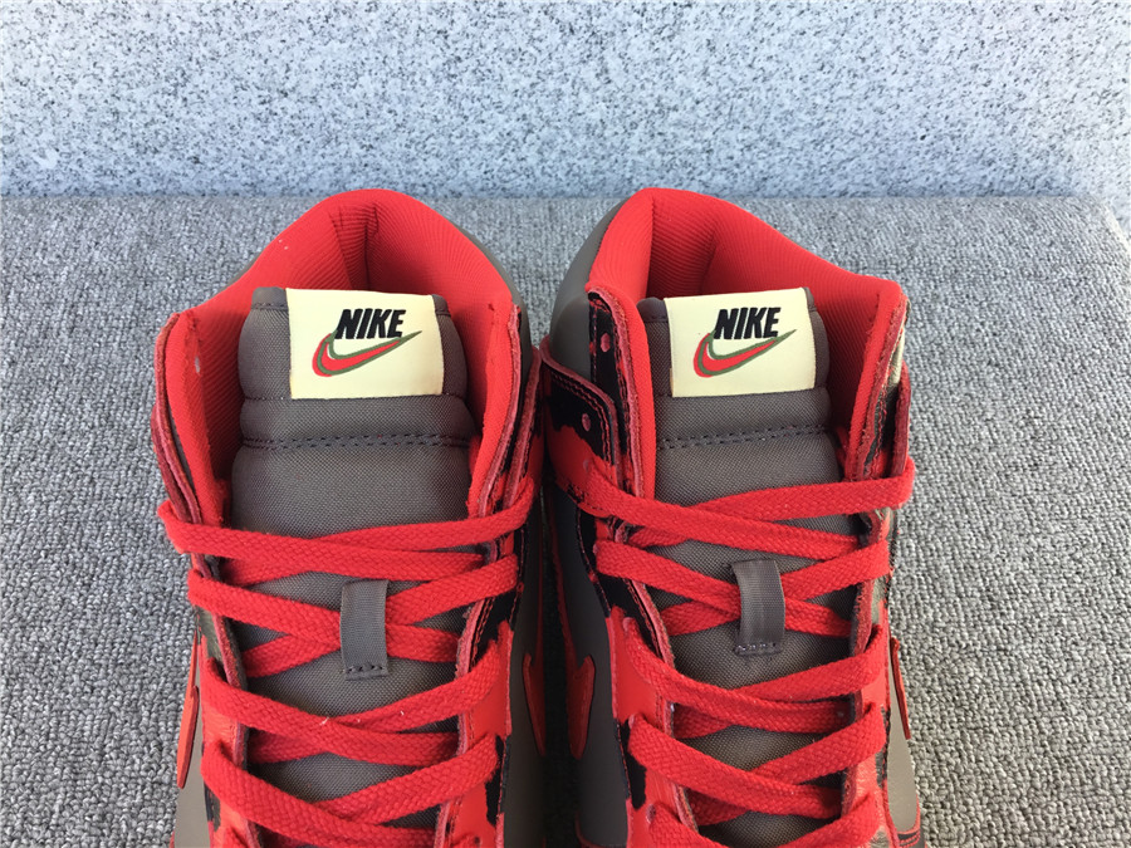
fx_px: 1013
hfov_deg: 58.4
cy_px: 424
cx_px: 566
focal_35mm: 31
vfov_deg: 45.4
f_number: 2.4
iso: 25
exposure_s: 1/116
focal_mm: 3.3
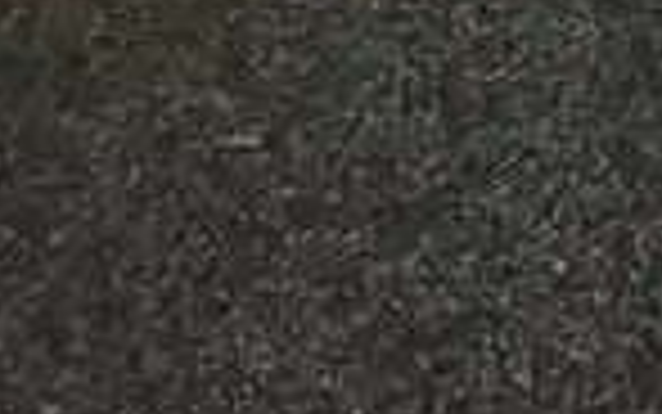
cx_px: 1603
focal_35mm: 207
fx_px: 3736
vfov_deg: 4.9
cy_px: -1863
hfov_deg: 9.1
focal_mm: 3.99
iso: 100
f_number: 1.8
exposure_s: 1/50
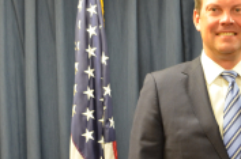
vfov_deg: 14.0
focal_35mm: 95
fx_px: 634
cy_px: 175
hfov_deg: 20.4
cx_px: 270
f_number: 4
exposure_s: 1/15
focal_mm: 22
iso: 640
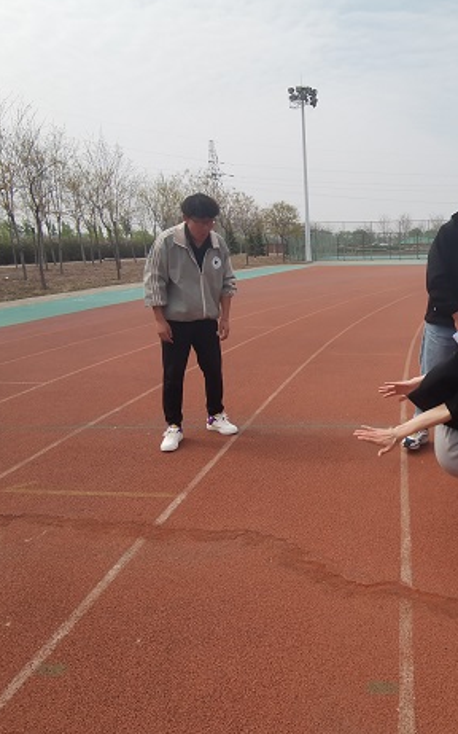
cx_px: 374
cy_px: 365
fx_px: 499
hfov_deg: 46.4
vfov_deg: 72.6
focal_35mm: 25
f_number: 2.2
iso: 50
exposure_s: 1/1481
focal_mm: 2.26
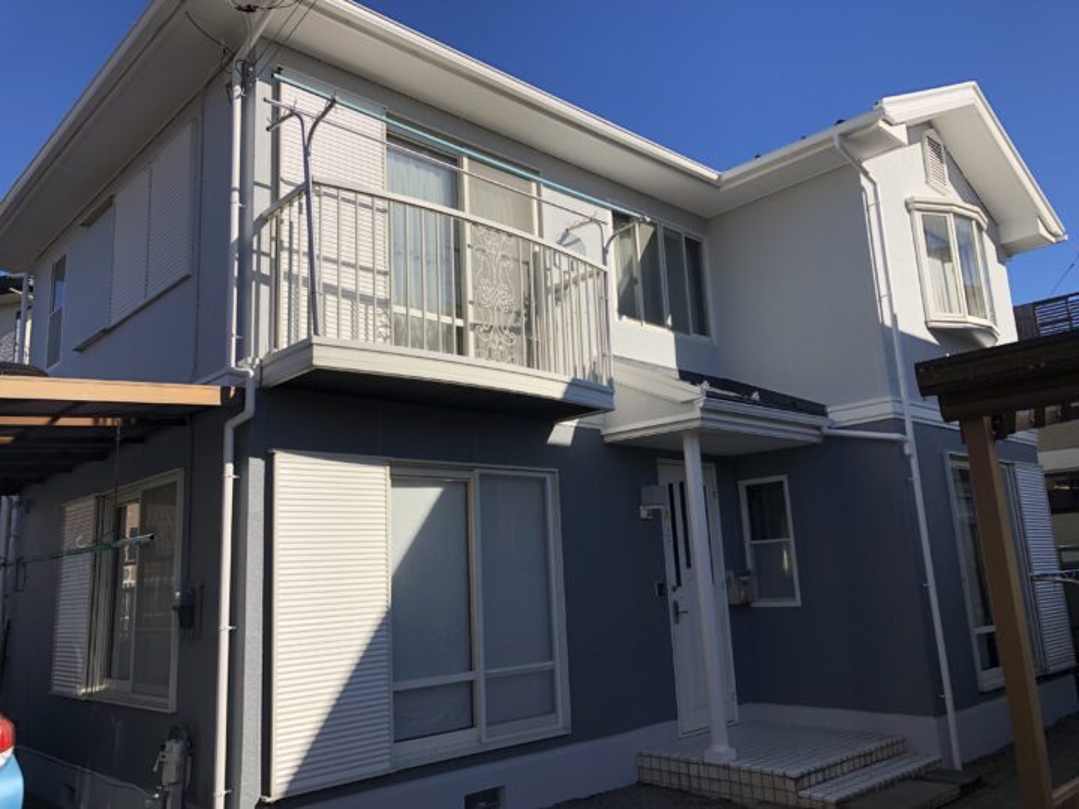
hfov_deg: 63.4
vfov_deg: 49.7
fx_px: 873
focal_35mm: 28
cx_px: 540
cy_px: 404
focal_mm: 3.99
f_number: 1.8
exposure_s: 1/2667
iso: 20
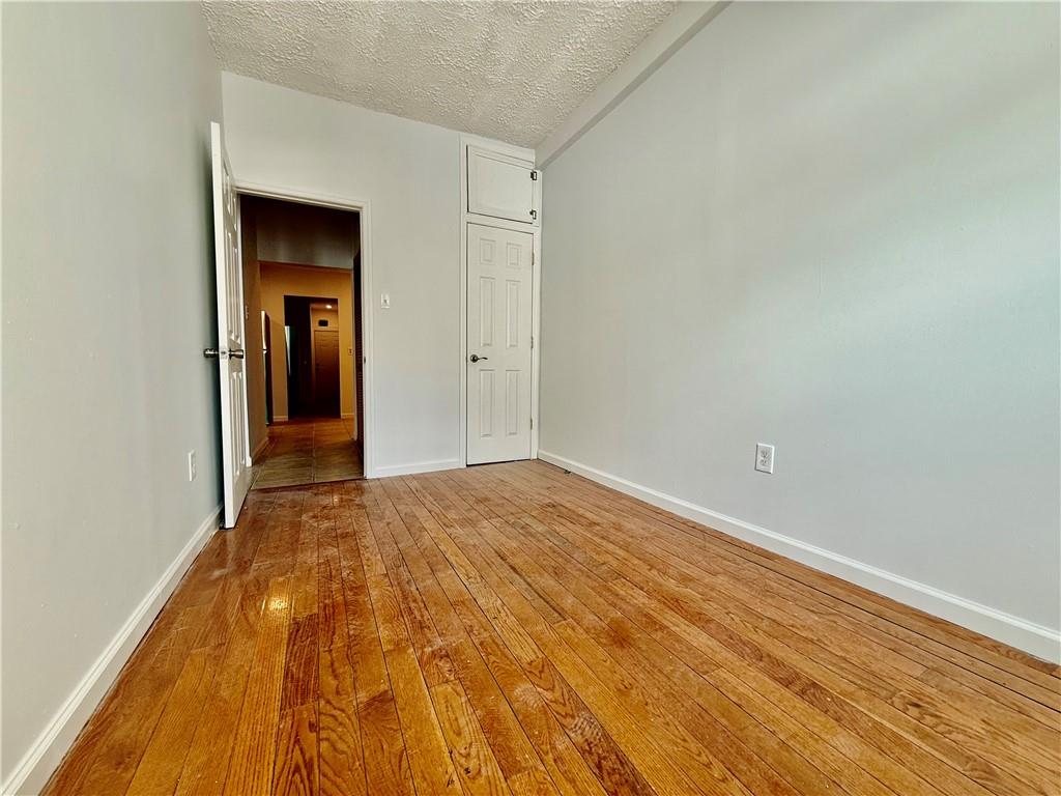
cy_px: 398
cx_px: 530
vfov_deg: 85.7
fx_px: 429
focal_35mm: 14
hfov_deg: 102.1
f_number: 2.2
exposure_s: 1/99
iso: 50
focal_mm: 2.22
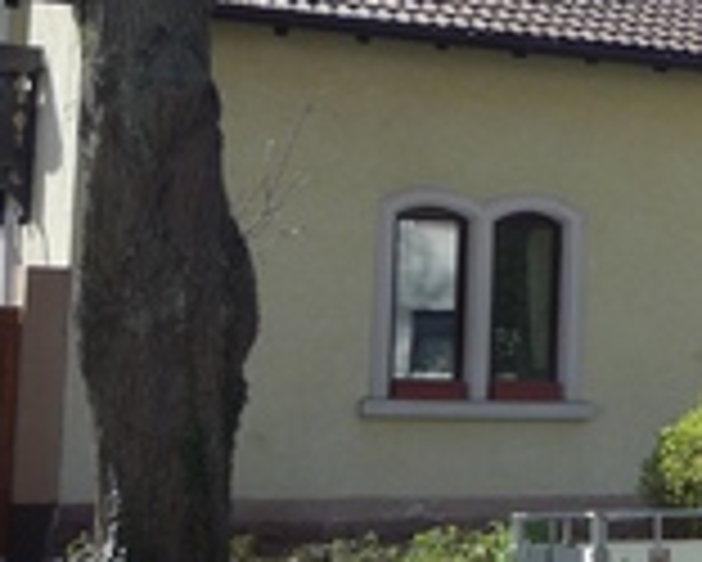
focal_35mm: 96
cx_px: 958
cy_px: 211
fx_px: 1996
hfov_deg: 18.3
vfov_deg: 16.0
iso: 100
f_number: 4
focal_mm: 5.2
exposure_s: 1/320
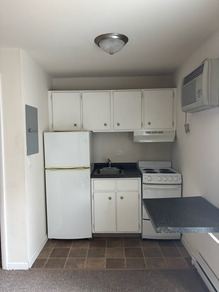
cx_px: 110
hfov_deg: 53.1
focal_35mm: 26
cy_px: 146
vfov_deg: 67.3
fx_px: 219
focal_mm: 5.96
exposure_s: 1/40
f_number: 1.6
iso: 400
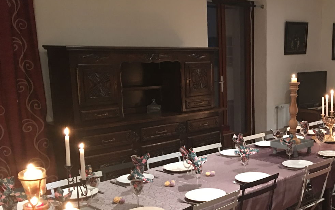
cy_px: 151
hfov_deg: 38.8
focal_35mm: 50
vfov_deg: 25.6
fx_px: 456
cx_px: 267
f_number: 2.2
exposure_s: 1/4
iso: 64
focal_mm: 4.15
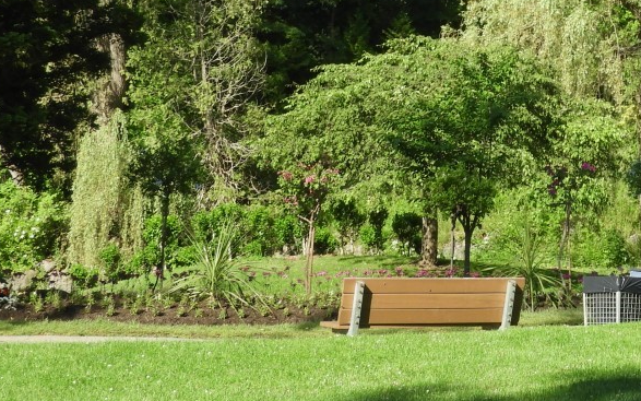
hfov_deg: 13.2
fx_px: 2725
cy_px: -108
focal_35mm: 156
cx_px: 702
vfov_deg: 8.3
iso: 100
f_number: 4.2
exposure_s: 1/400
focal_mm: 10.7
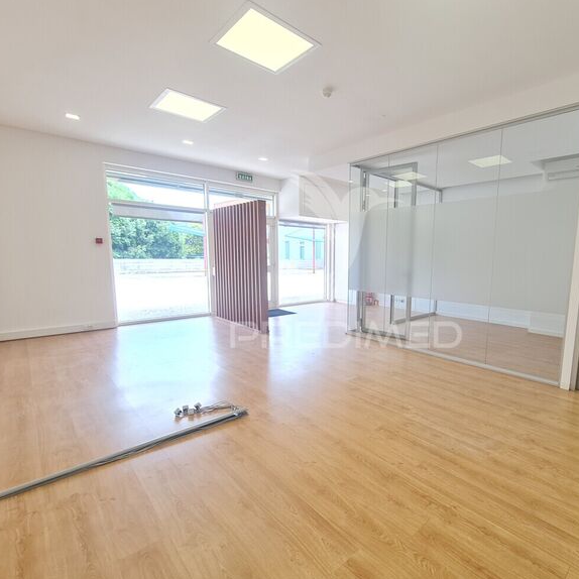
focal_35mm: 16
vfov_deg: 87.4
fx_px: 303
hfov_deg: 86.4
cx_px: 346
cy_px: 296
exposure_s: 1/100
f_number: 2.2
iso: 80
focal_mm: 2.2
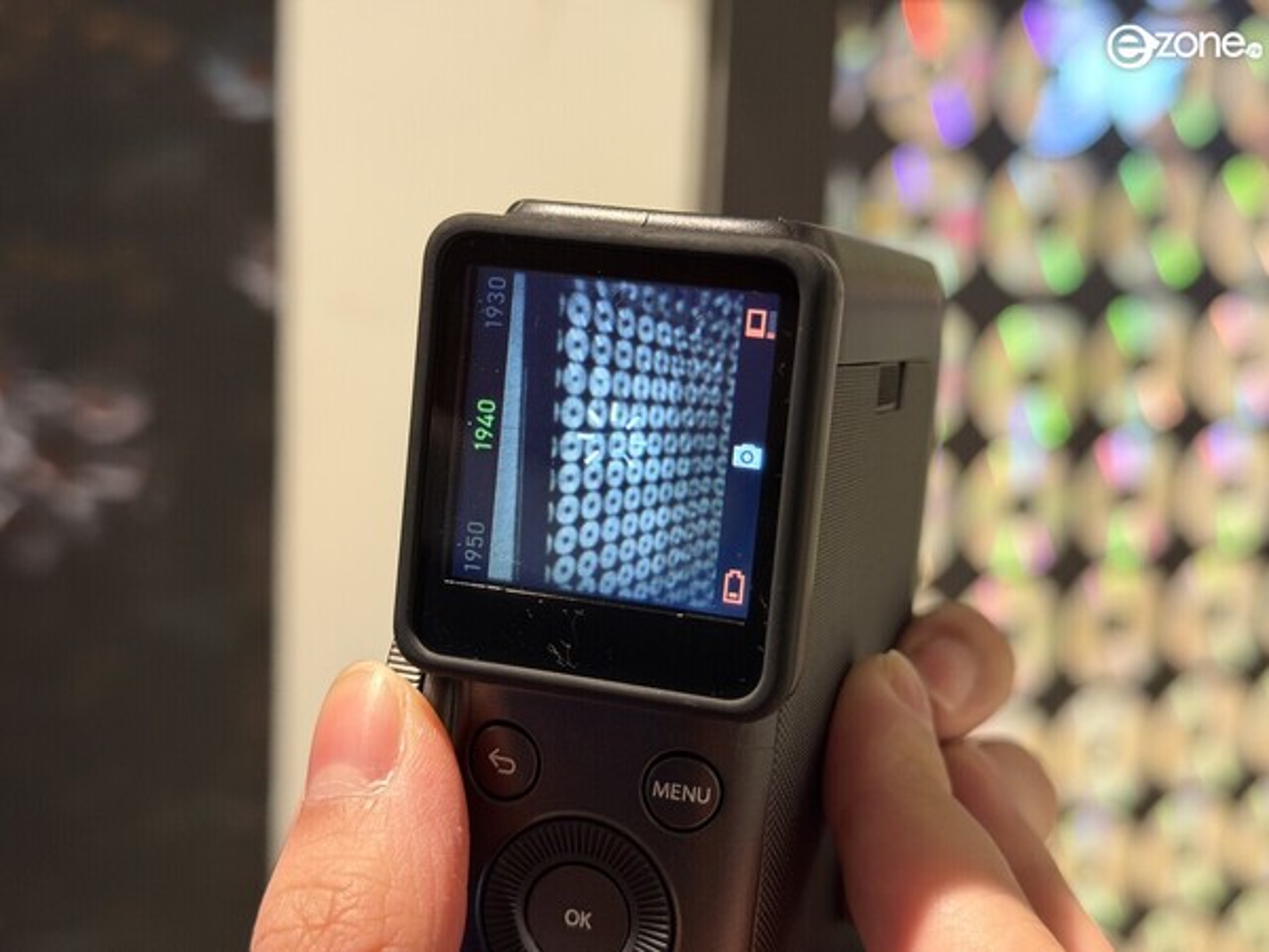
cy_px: 476
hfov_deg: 39.7
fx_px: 1760
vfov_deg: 30.3
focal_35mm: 48
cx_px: 634
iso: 320
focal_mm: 6.76
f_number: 1.78
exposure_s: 1/33
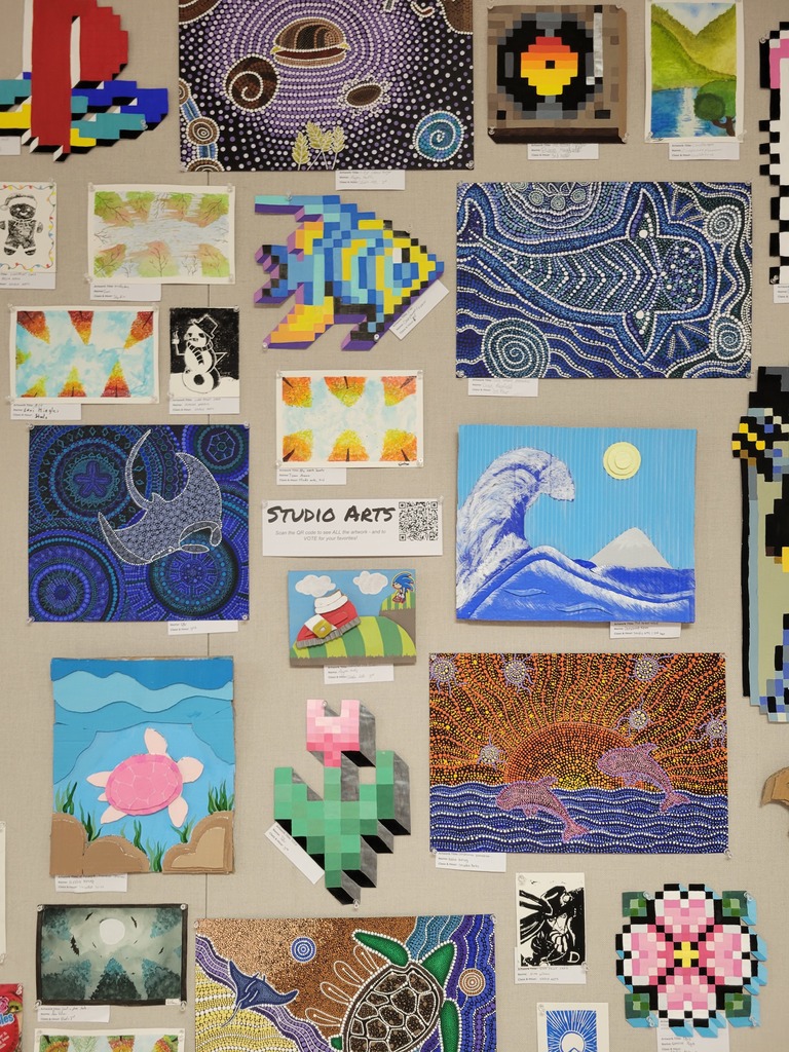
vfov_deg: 67.3
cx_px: 394
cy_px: 526
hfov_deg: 53.1
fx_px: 790
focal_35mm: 26
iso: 160
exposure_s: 1/40
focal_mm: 5.4
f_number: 1.8
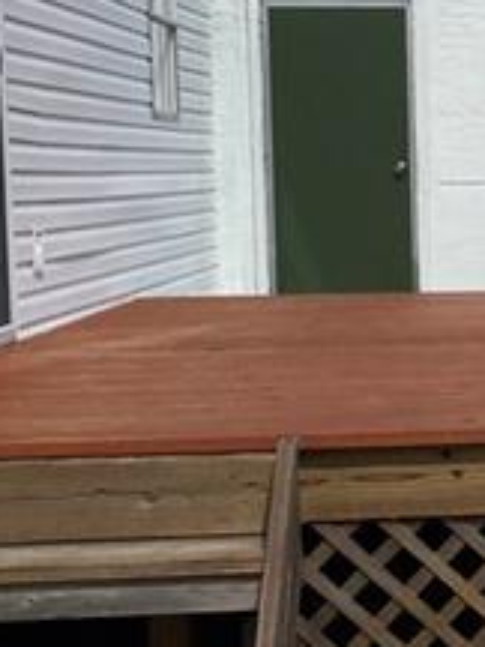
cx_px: 799
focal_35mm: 103
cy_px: 312
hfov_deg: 13.3
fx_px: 1924
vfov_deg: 19.1
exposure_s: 1/2481
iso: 25
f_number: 2.2
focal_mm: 4.15
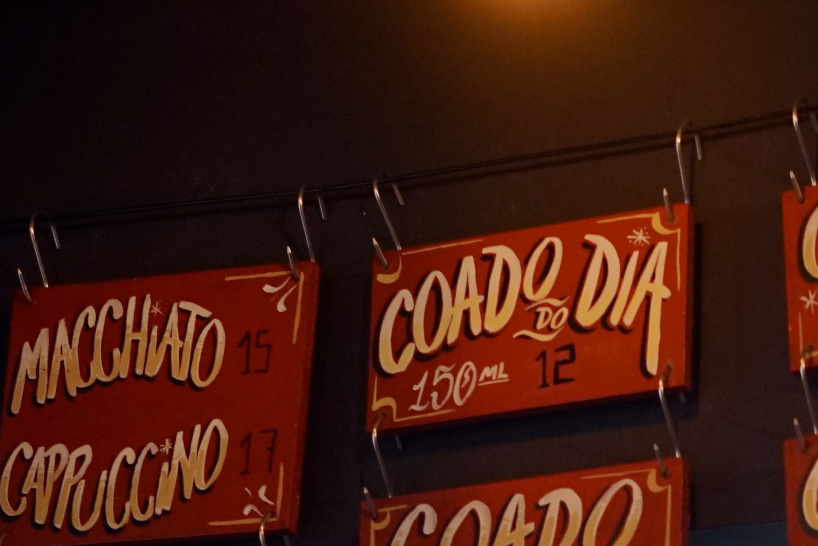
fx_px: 3523
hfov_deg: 12.7
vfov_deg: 8.4
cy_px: 1098
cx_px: 1140
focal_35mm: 155
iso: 1000
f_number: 3.5
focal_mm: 35
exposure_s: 1/160
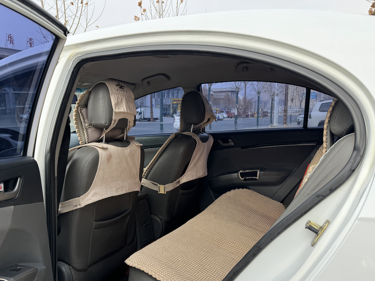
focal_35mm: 30
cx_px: 155
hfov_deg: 59.6
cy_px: 174
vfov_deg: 46.4
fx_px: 325
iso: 80
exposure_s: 1/658
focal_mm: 6.86
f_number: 1.78
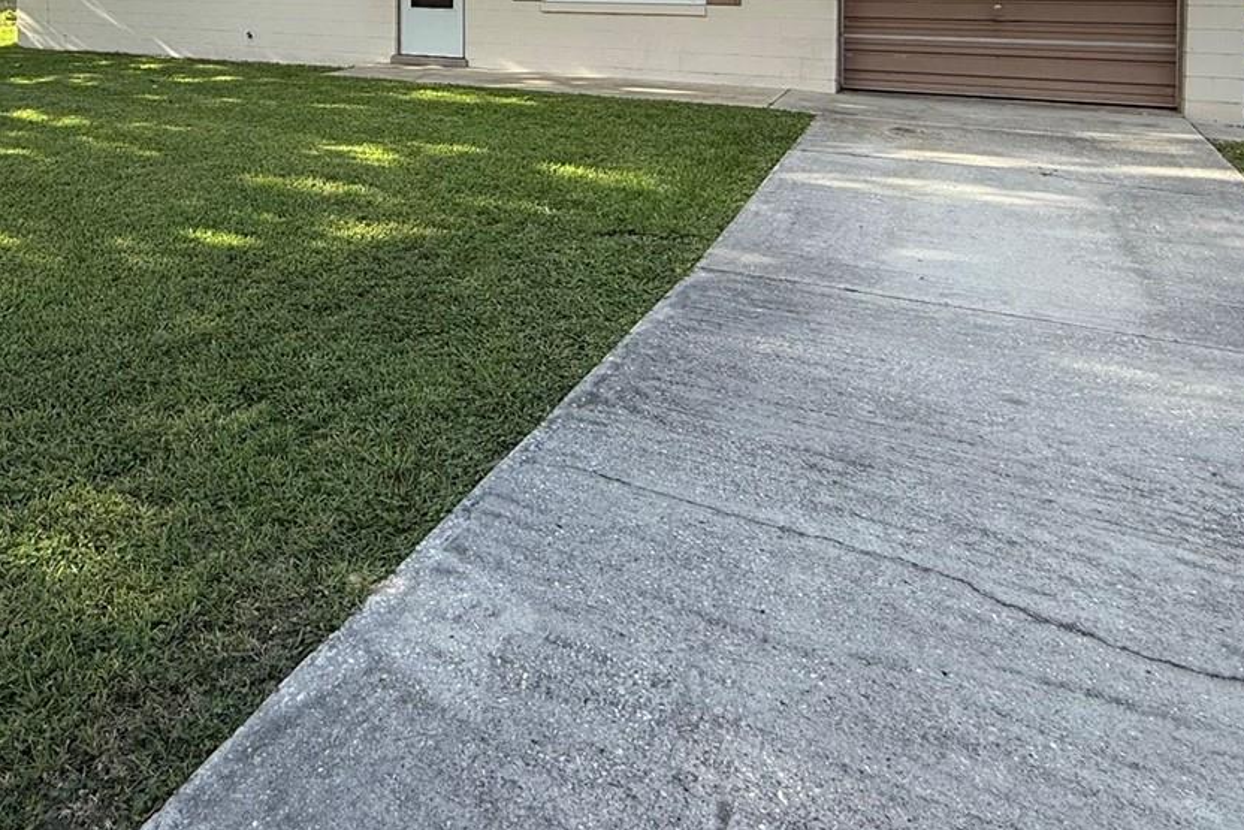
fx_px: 968
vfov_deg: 40.3
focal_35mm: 28
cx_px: 428
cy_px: -13
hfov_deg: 64.0
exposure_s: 1/734
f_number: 2.2
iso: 64
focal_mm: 2.22
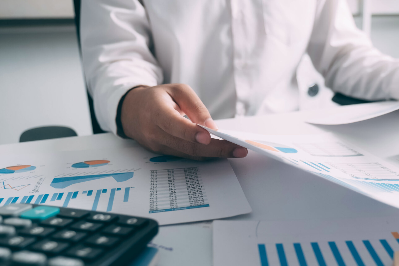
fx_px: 432
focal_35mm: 39
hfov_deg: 49.0
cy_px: 162
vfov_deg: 34.1
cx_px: 255
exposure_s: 1/60
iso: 320
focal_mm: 19.4
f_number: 2.8
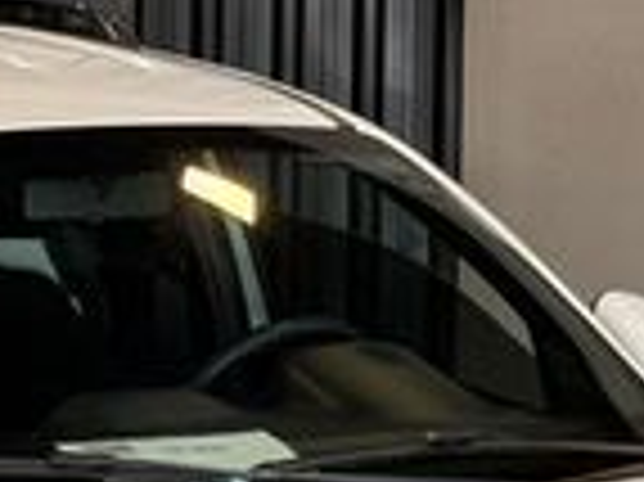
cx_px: 126
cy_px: 392
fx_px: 5056
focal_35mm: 272
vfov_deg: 5.5
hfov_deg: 7.3
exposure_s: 1/60
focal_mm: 6.76
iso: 80
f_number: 1.78
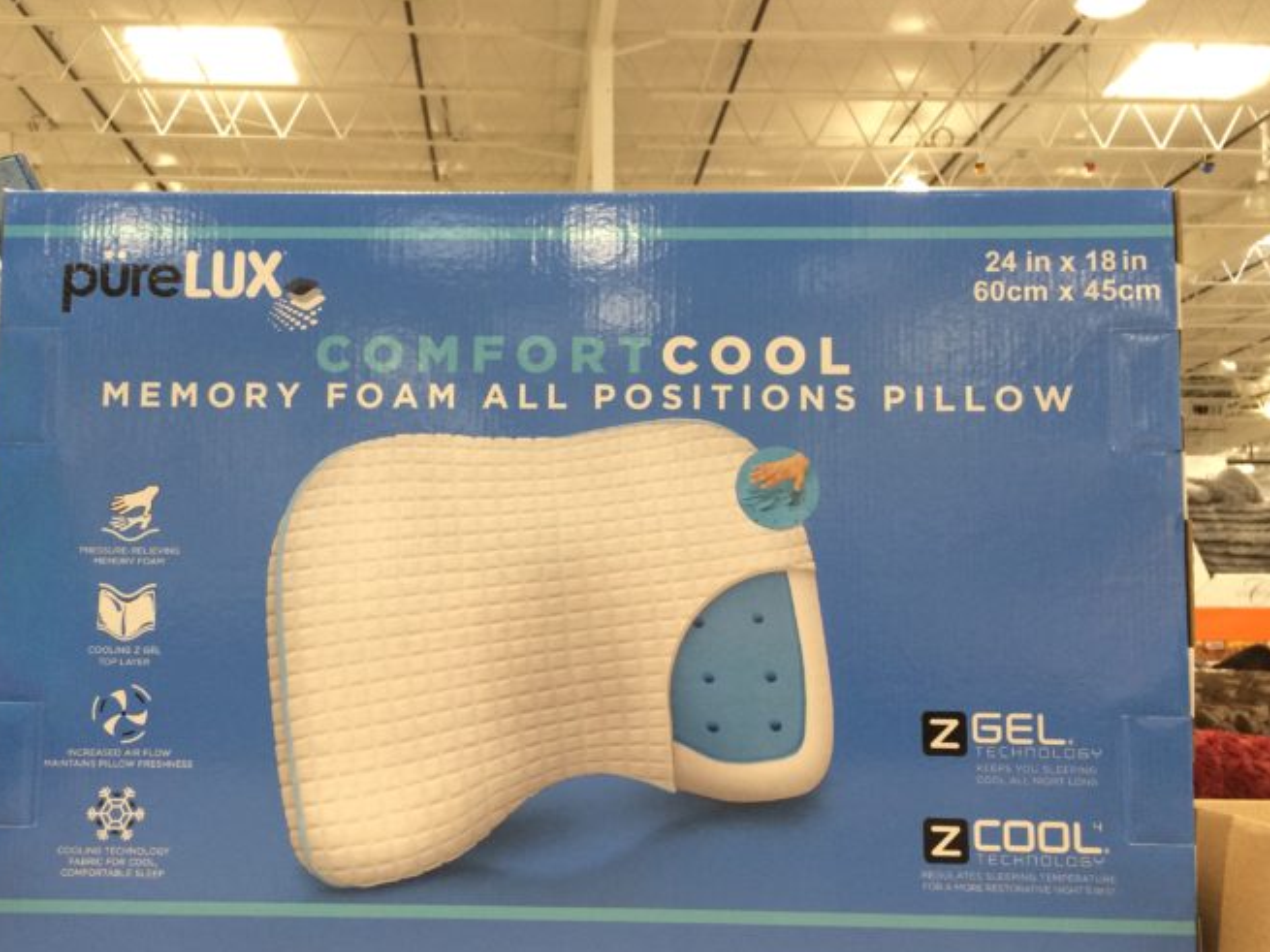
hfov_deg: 53.9
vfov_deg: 41.7
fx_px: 1247
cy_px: 520
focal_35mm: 34
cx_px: 572
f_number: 2.2
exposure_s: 1/30
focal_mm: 4.15
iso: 100
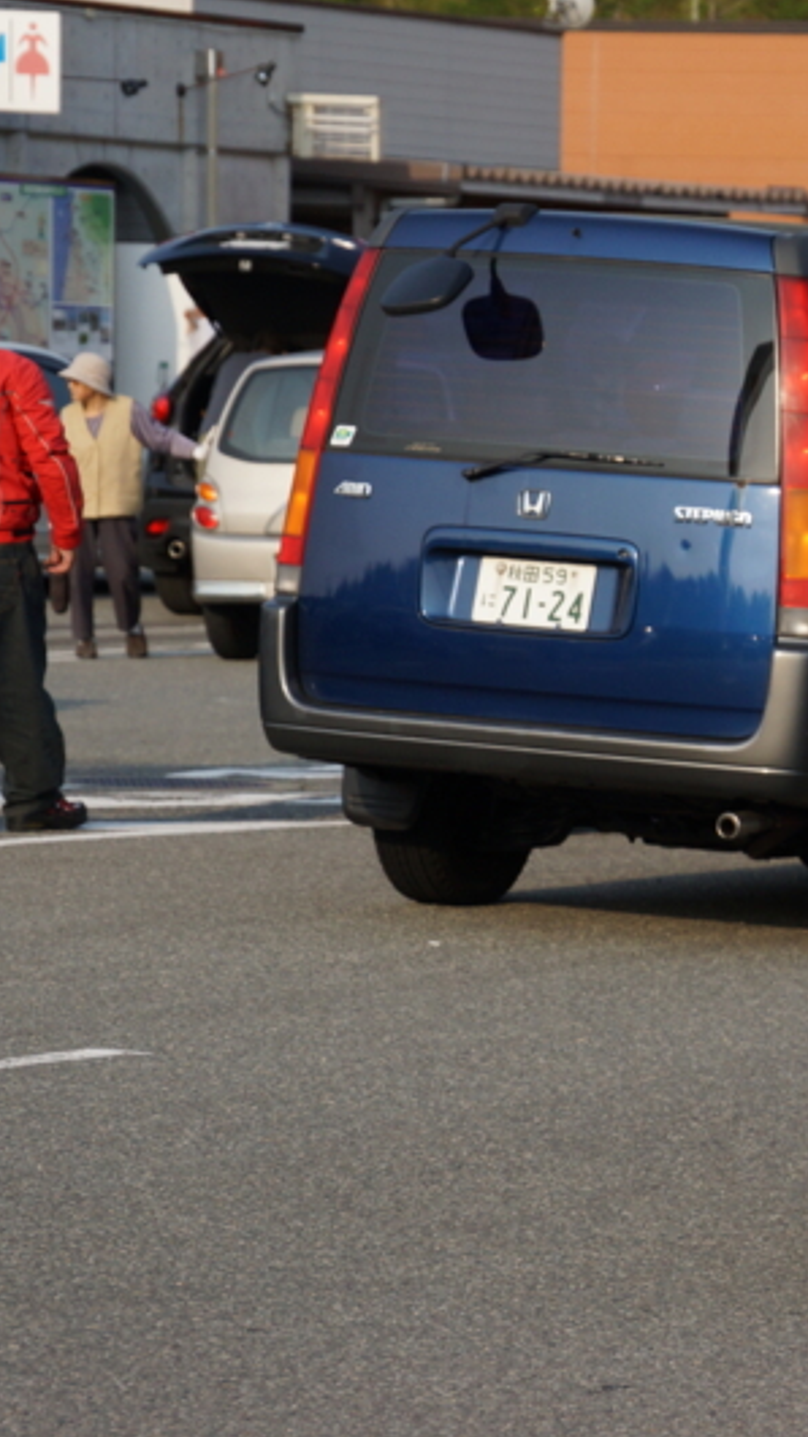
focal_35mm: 223
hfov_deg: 5.4
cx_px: 873
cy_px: 720
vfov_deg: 9.7
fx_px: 8497
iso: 500
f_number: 5.6
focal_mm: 94
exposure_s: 1/2000
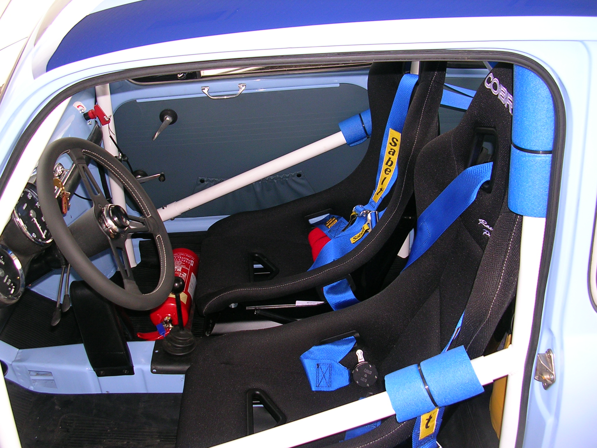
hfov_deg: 49.0
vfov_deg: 37.7
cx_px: 298
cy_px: 224
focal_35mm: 38
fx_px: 655
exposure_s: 1/60.1
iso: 54
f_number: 2.8
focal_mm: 5.8
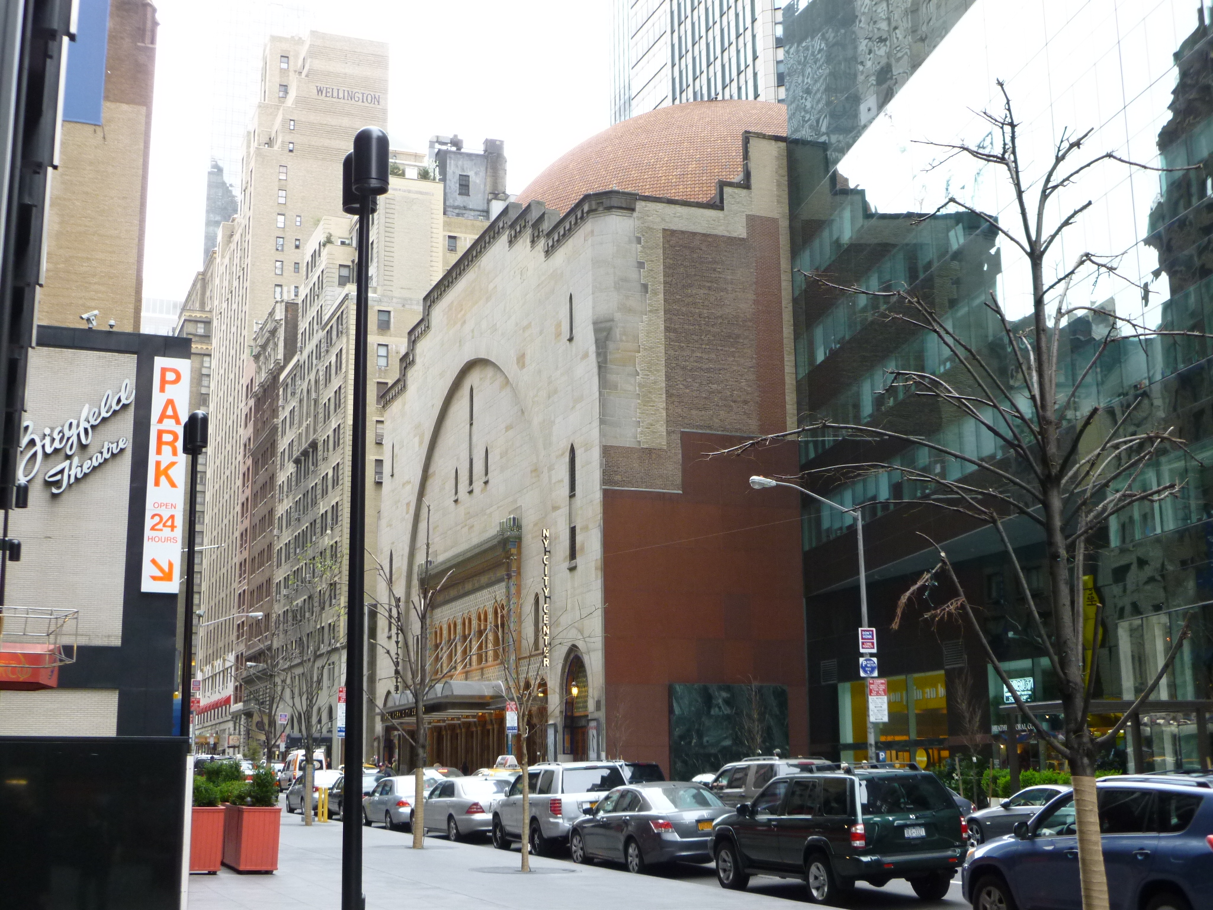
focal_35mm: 41
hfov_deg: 45.8
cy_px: 455
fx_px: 1437
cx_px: 606
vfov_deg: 35.1
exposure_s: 1/60
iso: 200
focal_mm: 7.4
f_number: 3.7
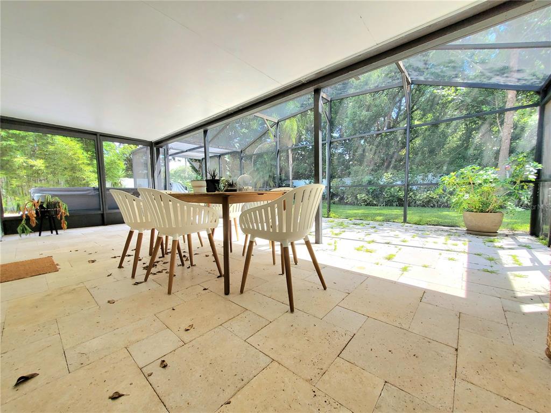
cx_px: 276
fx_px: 207
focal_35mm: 13
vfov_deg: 89.9
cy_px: 206
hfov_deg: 106.2
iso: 50
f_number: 2.2
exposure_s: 1/270
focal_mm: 1.8
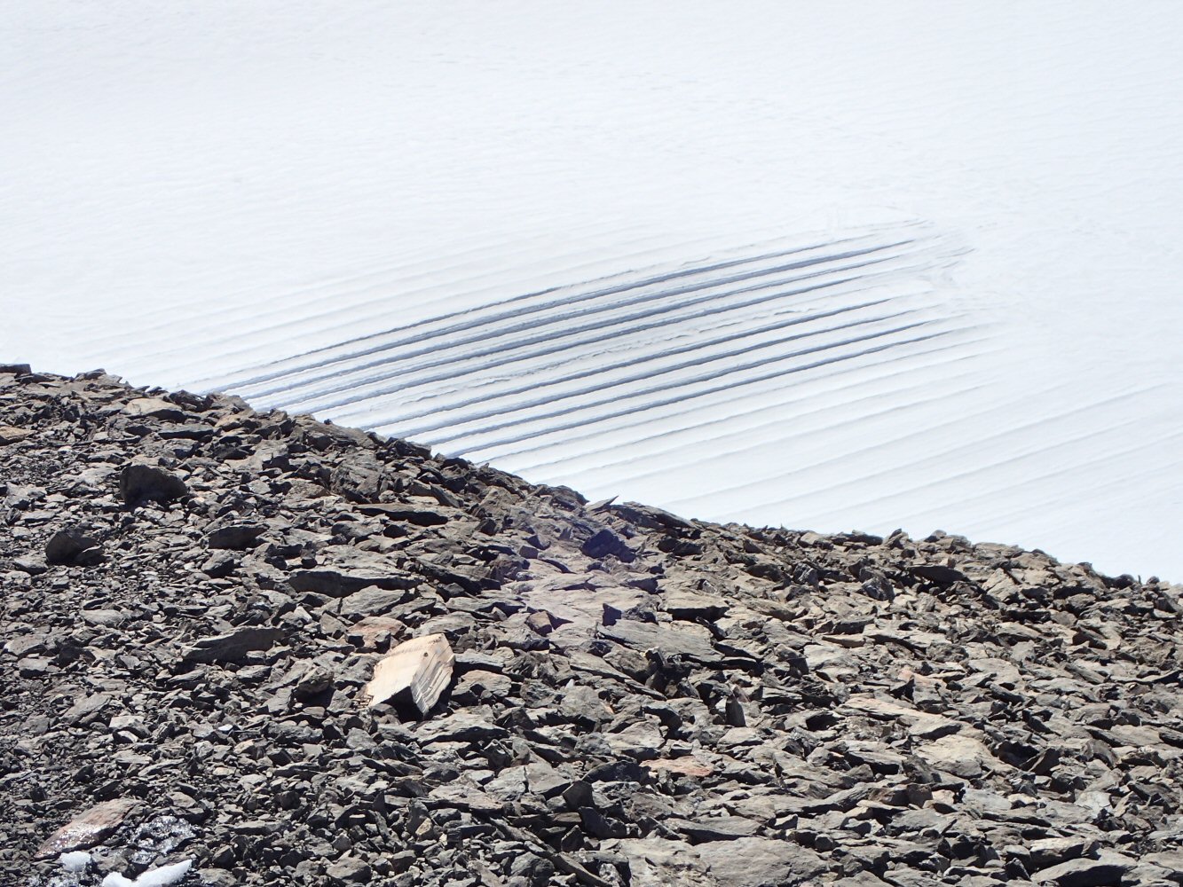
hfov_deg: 19.6
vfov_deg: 14.8
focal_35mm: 100
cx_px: 592
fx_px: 3418
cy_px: 444
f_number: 6.3
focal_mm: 18
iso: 100
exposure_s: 1/640
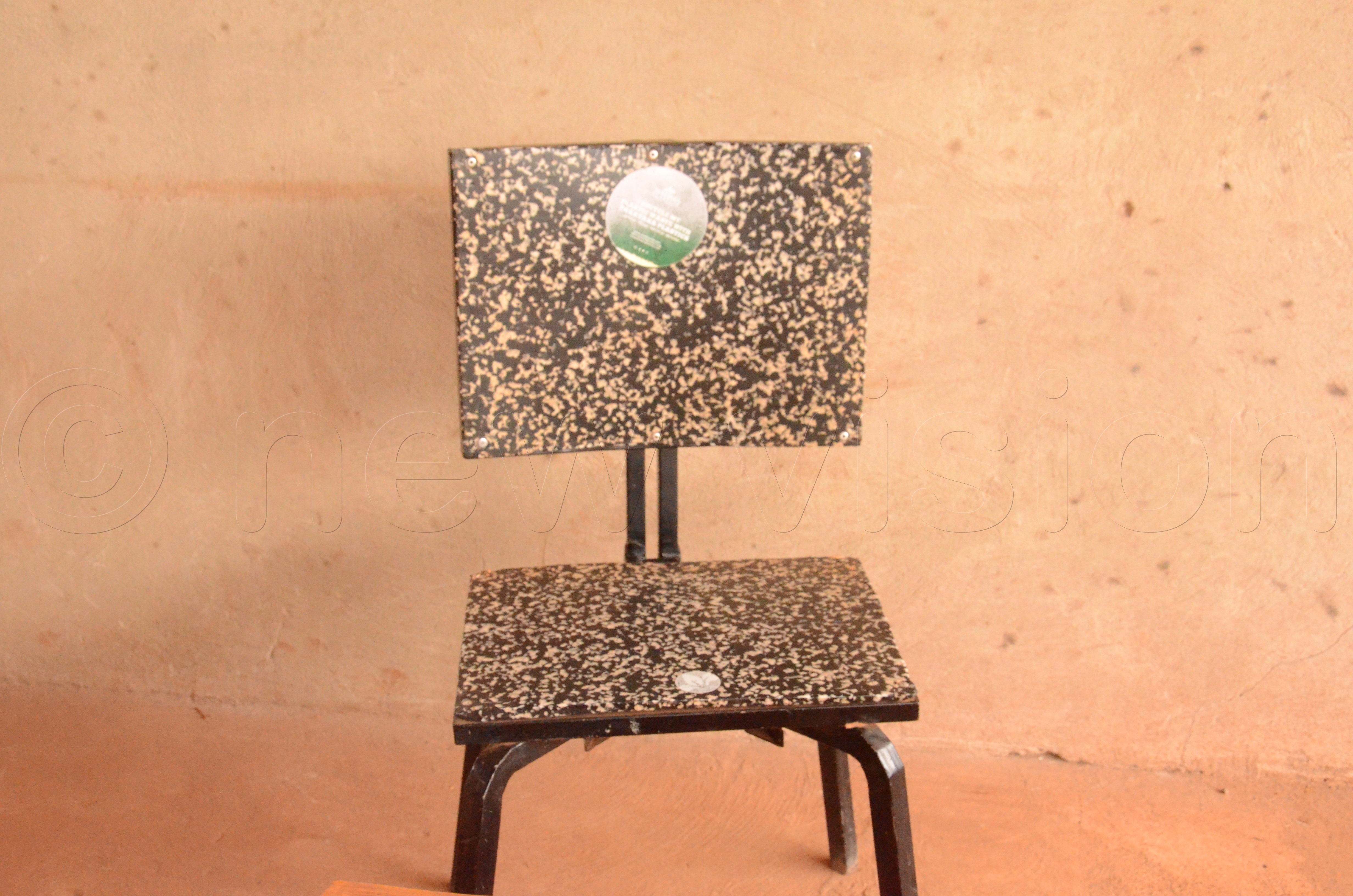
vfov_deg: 31.8
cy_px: 448
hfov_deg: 46.5
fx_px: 1575
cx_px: 676
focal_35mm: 42
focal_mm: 28
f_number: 8
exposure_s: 1/250
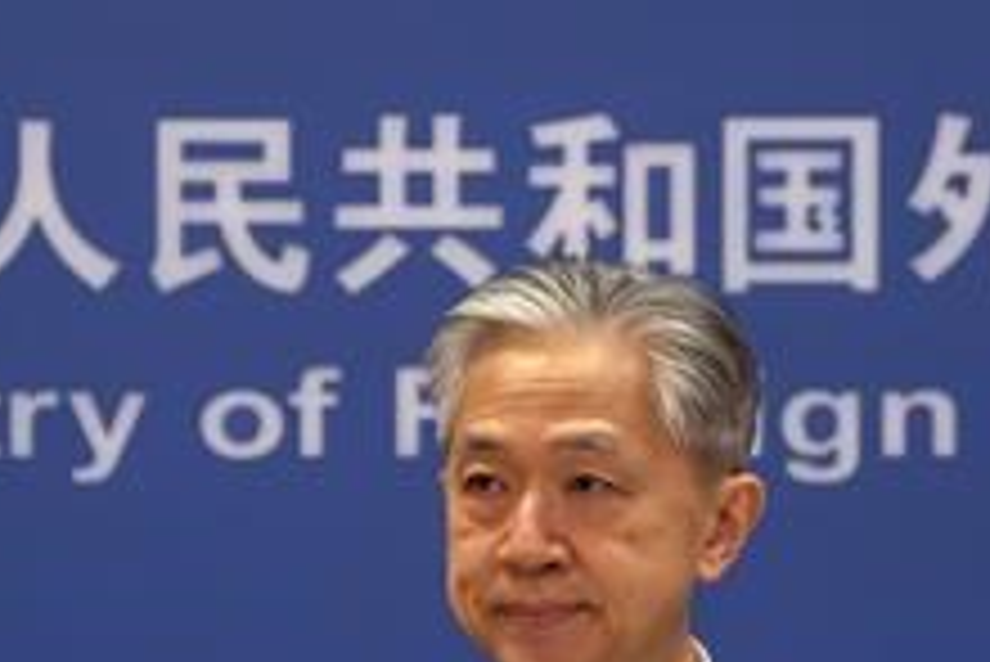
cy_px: 529
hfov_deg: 3.1
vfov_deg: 2.1
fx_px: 18216
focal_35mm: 662
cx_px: 526
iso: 8000
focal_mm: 224
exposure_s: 1/250
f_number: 5.6
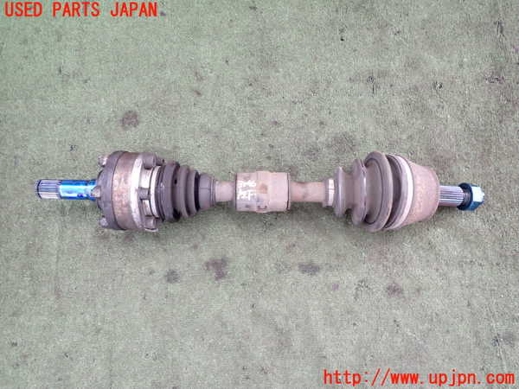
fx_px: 375
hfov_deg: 69.4
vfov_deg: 54.9
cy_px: 194
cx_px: 260
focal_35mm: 25
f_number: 2
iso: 500
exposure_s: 1/30
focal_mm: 4.5
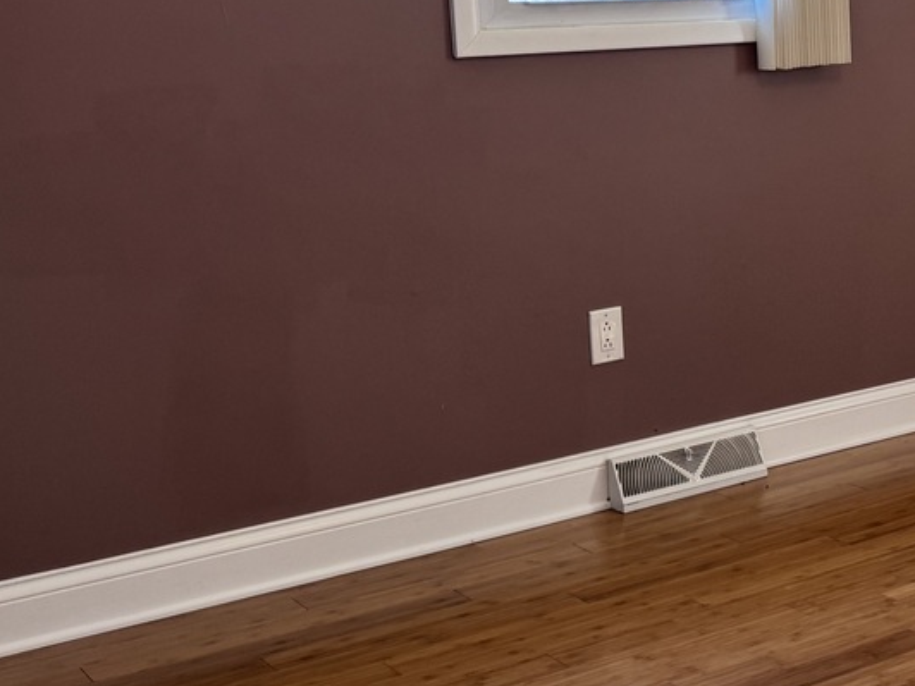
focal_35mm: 65
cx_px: 1056
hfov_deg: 26.9
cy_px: 79
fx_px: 1718
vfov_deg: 22.1
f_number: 1.78
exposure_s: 1/60
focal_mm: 6.76
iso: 125
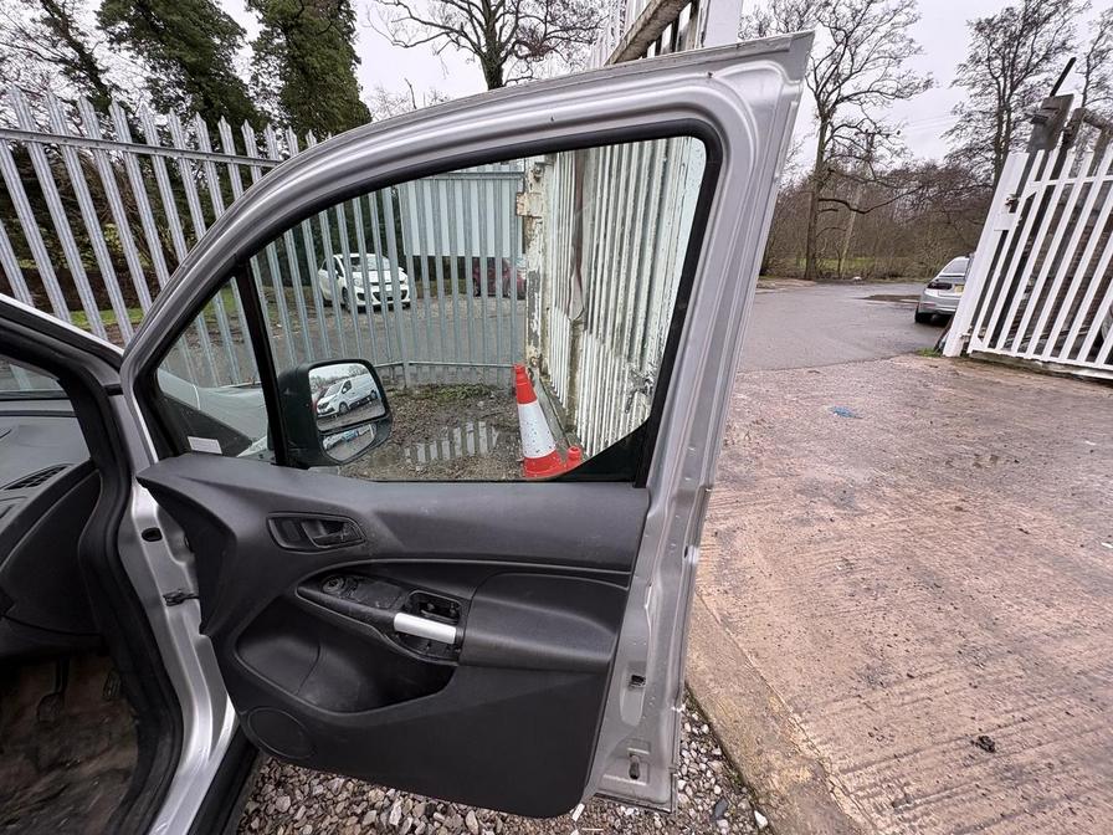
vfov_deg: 85.7
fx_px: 450
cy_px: 418
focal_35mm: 14
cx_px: 556
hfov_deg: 102.1
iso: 50
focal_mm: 2.22
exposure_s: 1/99
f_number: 2.2
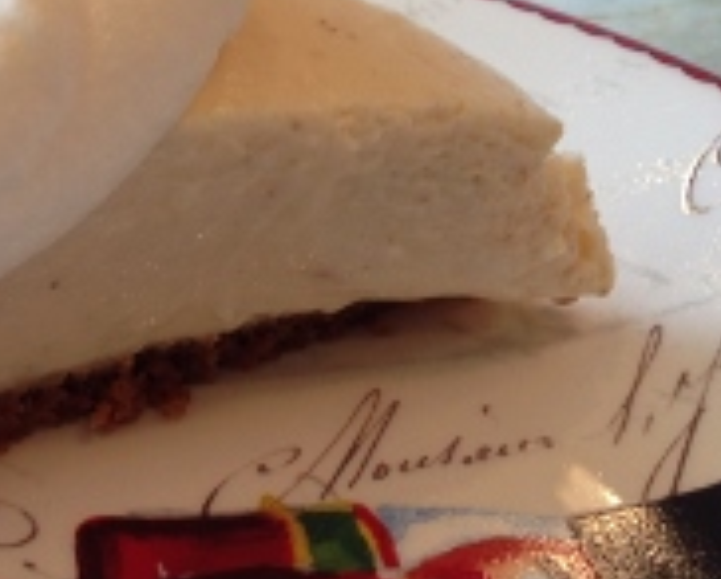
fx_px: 1816
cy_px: 412
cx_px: 24
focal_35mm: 85
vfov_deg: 18.0
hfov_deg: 21.8
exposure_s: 1/40
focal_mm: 4.12
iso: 50
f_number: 2.4
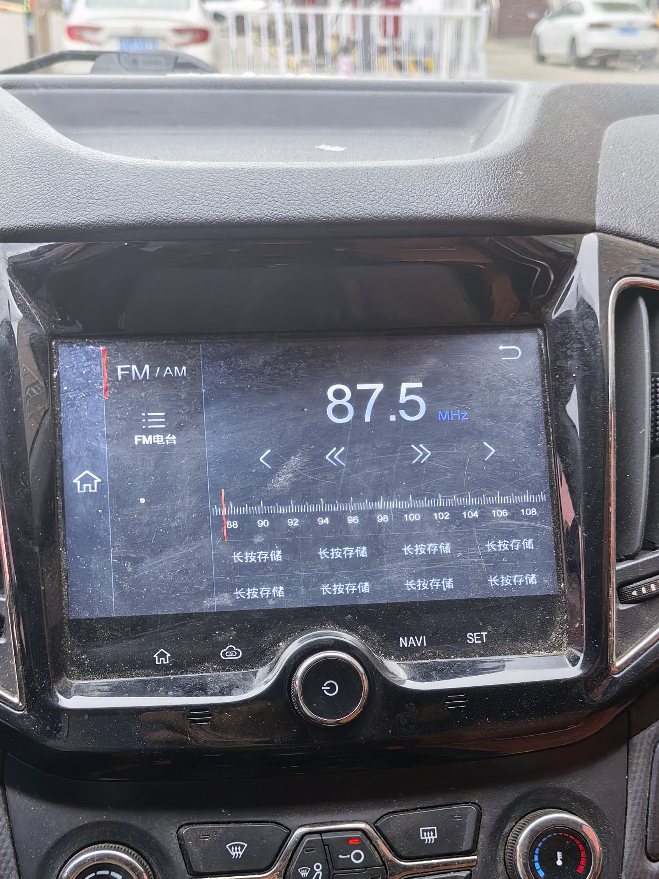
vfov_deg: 38.3
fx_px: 1244
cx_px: 367
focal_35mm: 49
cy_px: 605
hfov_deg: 29.7
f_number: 1.9
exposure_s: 1/300
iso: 250
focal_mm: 5.52
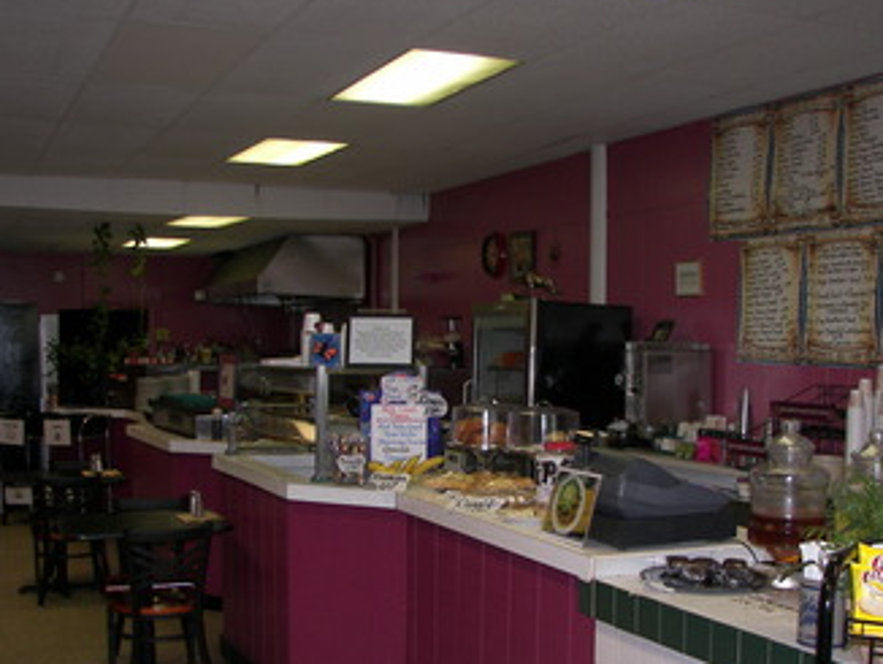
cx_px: 473
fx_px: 1174
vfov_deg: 31.4
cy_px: 408
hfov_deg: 41.2
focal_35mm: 46
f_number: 2.8
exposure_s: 1/30
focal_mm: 6
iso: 50
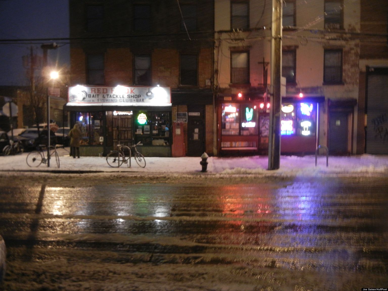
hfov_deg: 60.0
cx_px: 194
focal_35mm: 30
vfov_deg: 46.8
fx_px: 336
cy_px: 146
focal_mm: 5.4
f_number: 3.5
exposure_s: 1/3.7
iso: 400
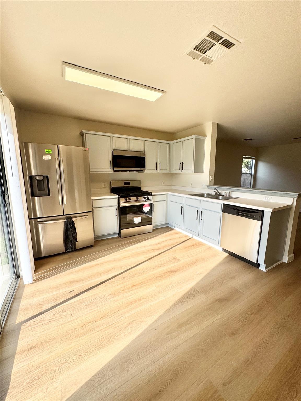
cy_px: 200
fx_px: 162
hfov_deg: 85.7
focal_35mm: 14
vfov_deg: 102.1
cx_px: 150
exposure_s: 1/944
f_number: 2.2
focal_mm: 2.22
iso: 50
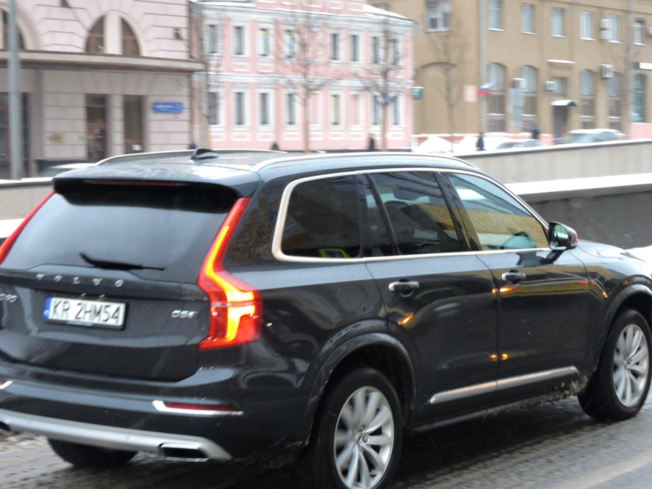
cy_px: 255
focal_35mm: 81
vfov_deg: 18.2
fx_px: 1526
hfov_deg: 24.1
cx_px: 305
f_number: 4.5
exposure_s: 1/20
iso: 400
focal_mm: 12.5
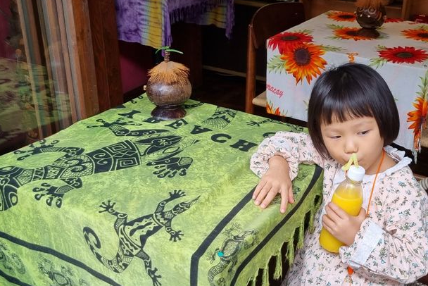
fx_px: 571
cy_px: 162
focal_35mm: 48
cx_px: 238
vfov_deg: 28.1
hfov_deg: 41.0
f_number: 1.8
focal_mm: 5.4
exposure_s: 1/129
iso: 50
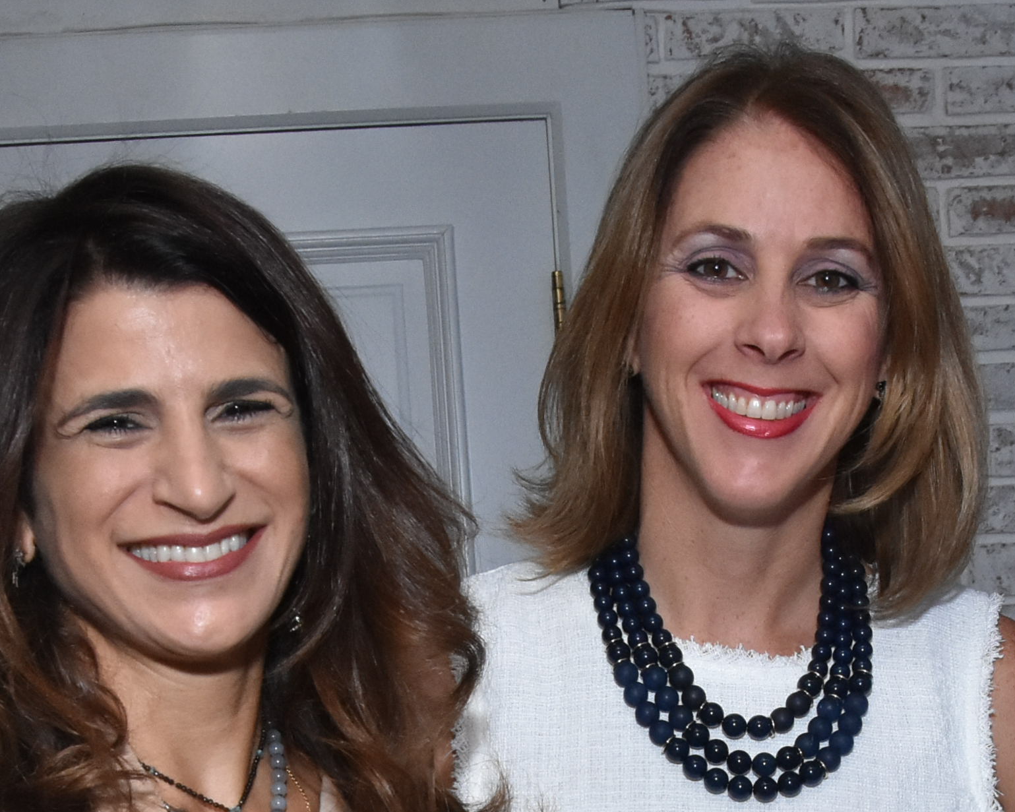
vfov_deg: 17.1
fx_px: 2594
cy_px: 930
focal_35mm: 86
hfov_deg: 22.1
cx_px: 522
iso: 1600
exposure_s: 1/250
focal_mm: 21
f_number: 9.5
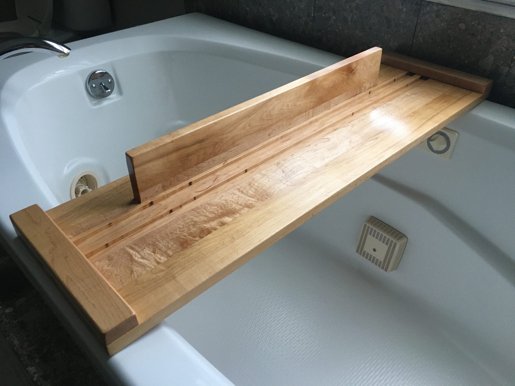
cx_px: 258
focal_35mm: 29
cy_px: 193
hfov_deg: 61.7
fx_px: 431
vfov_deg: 48.2
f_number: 2.2
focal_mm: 4.15
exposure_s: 1/30
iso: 100
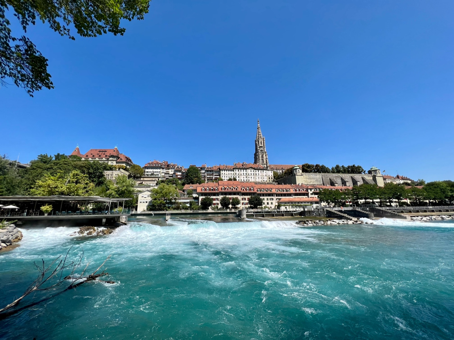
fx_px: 170
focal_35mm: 13
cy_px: 170
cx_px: 227
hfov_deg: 106.2
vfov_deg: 89.9
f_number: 1.8
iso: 32
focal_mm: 1.57
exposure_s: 1/1783
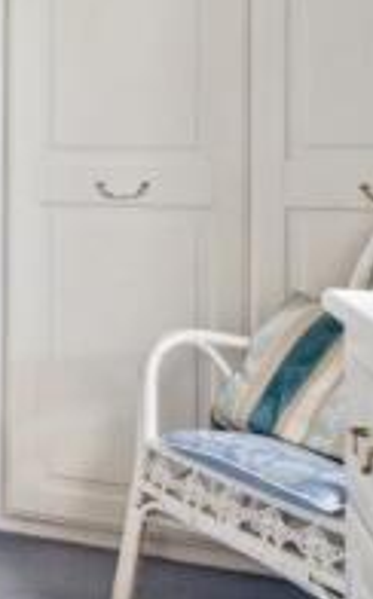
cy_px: 173
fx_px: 946
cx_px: -451
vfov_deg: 34.6
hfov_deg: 15.6
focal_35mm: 58
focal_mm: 17
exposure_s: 1/1.25
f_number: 9
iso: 500
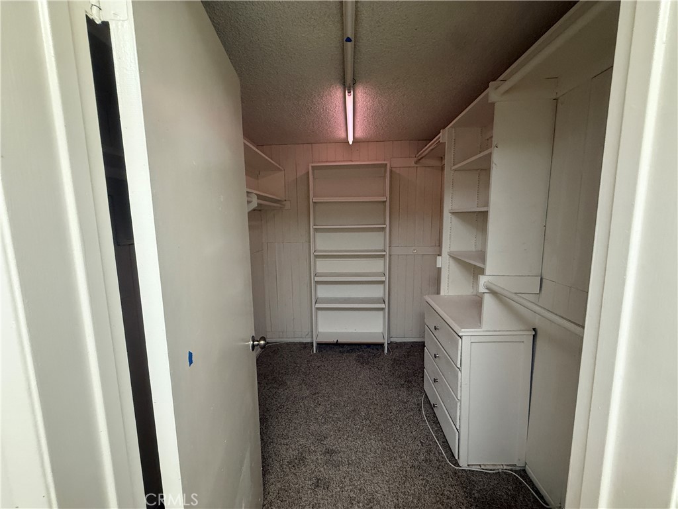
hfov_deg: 102.1
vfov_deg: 85.7
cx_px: 339
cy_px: 254
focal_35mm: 14
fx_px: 274
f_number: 2.2
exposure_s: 1/60
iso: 500
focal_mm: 2.22
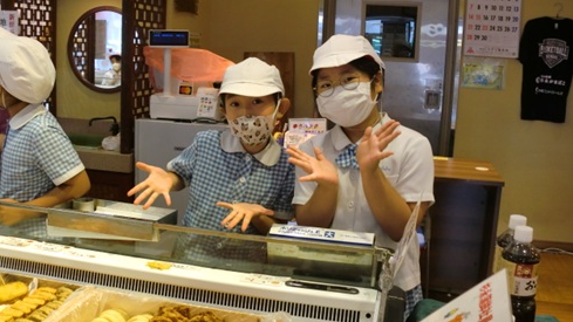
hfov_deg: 51.6
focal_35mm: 39
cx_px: 281
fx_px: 593
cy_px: 127
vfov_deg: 30.3
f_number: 3.1
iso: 125
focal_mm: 6.3
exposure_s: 1/60
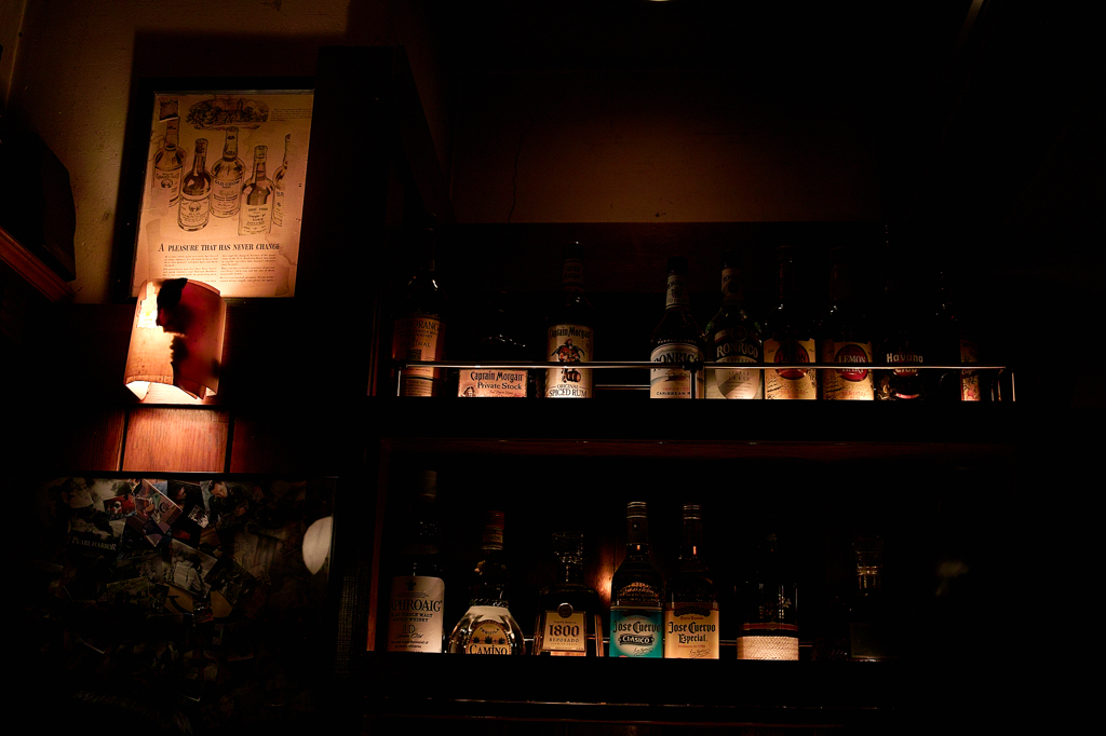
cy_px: 368
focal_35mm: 41
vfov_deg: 32.6
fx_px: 1259
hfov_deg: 47.4
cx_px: 553
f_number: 2.8
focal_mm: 24.2
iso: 200
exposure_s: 1/20
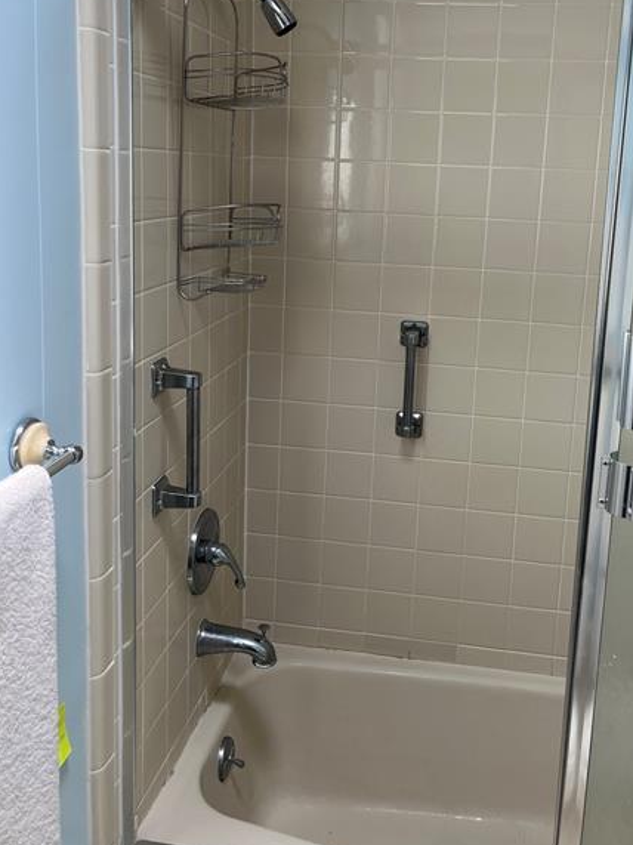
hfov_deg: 40.5
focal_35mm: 35
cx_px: 373
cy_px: 311
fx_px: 854
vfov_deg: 52.0
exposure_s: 1/195
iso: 40
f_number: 1.6
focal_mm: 5.1
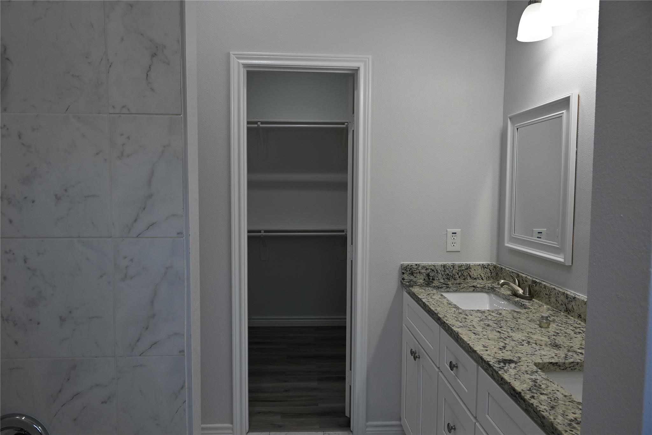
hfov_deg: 73.7
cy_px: 218
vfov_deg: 53.1
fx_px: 435
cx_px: 326
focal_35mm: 24
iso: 900
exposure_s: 1/60
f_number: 11
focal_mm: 24
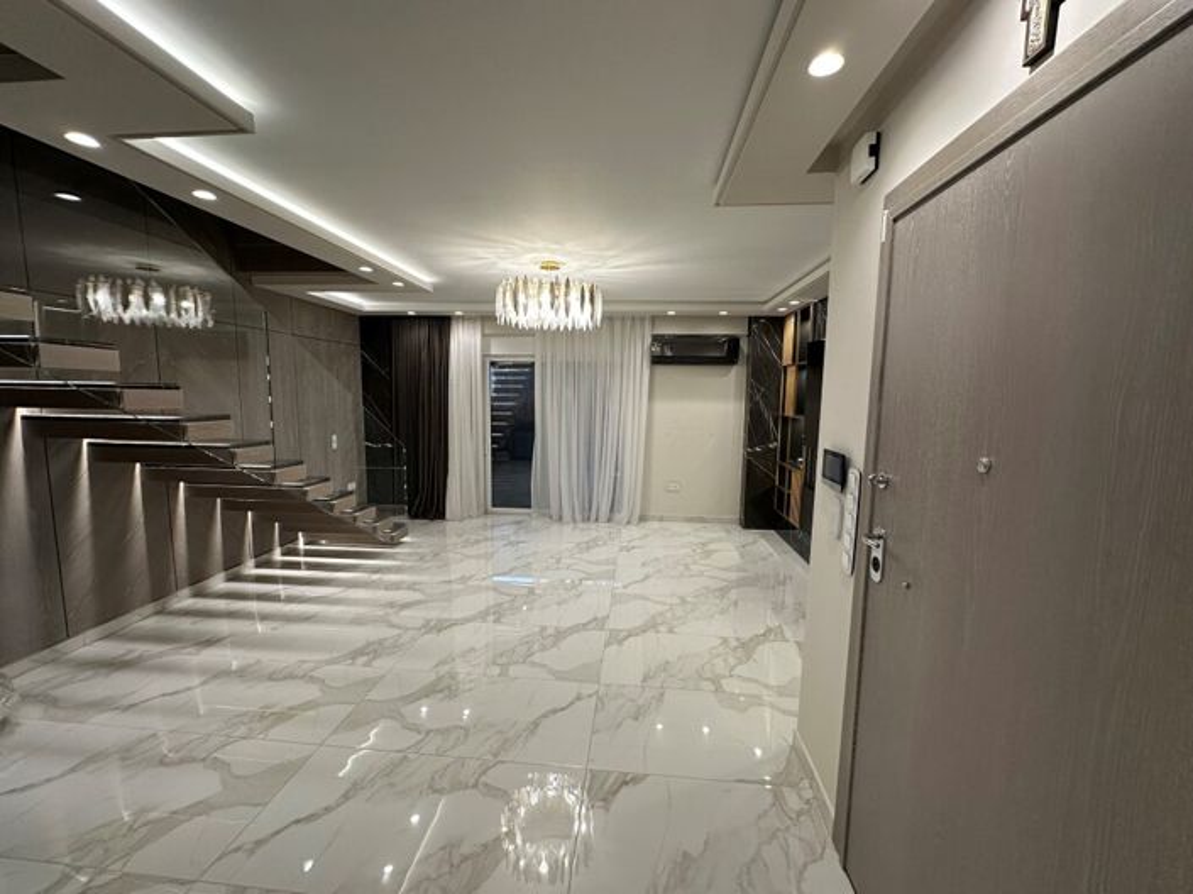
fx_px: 482
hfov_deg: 102.1
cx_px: 596
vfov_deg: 85.6
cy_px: 447
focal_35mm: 14
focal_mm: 2.22
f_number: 2.2
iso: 160
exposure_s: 1/119
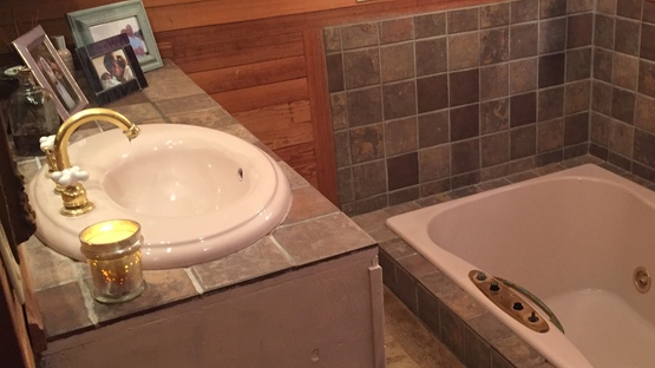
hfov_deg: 45.7
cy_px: 167
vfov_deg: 27.1
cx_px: 438
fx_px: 764
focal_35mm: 44
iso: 160
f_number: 2.2
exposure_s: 1/30
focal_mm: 4.15
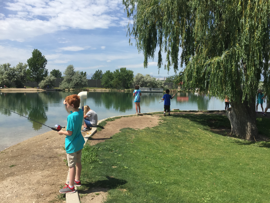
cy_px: 102
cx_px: 135
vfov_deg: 48.2
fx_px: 226
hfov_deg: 61.7
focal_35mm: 29
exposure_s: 1/2475
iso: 32
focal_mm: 4.15
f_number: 2.2
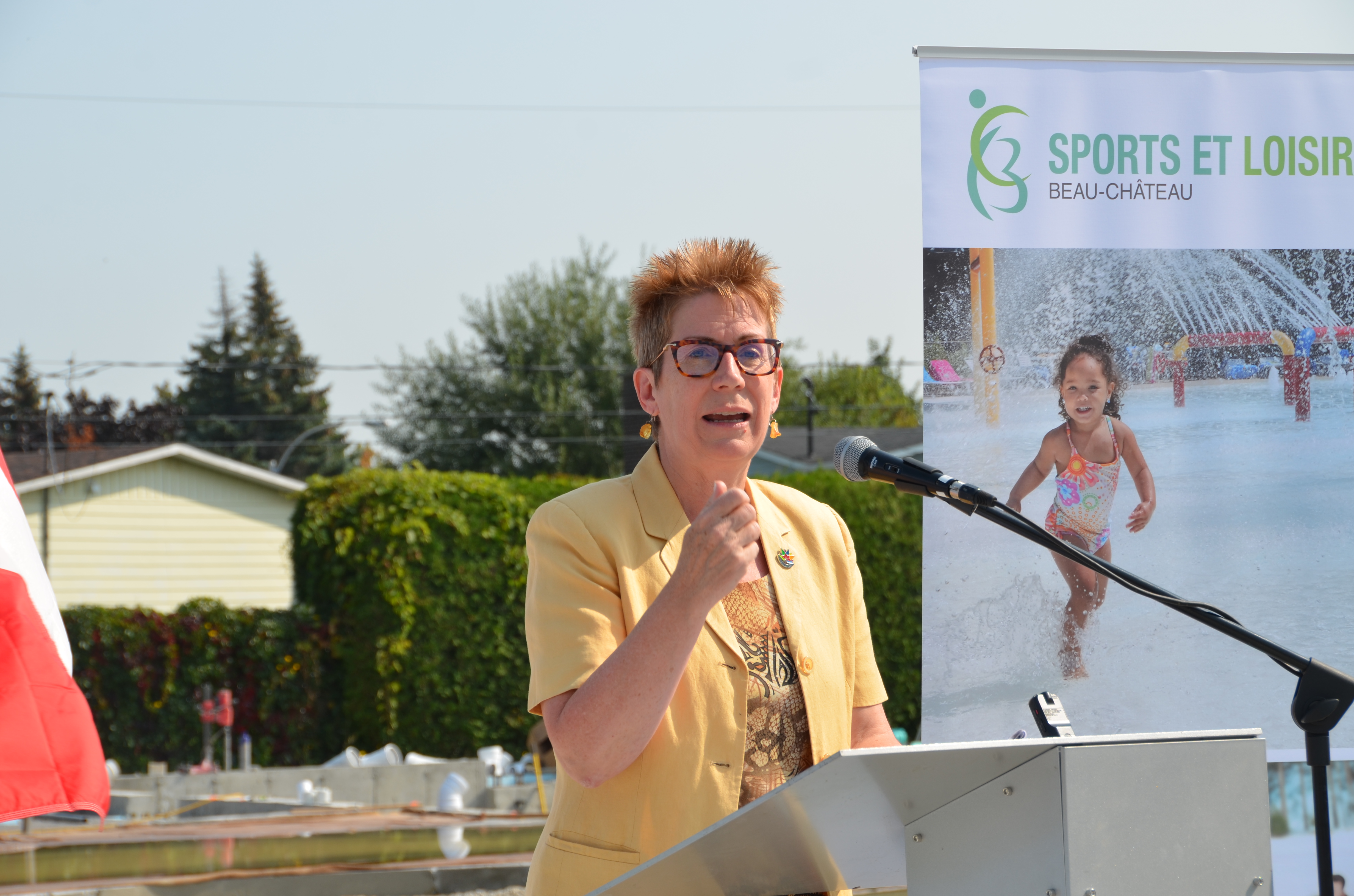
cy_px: 448
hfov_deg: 17.1
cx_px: 677
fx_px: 4504
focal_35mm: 120
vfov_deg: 11.4
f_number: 8
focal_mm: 80
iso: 100
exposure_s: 1/250
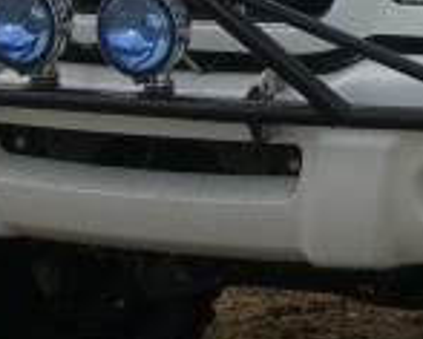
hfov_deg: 8.1
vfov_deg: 6.6
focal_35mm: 233
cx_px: 607
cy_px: -9
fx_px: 2921
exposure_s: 1/500
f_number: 5.2
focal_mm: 9
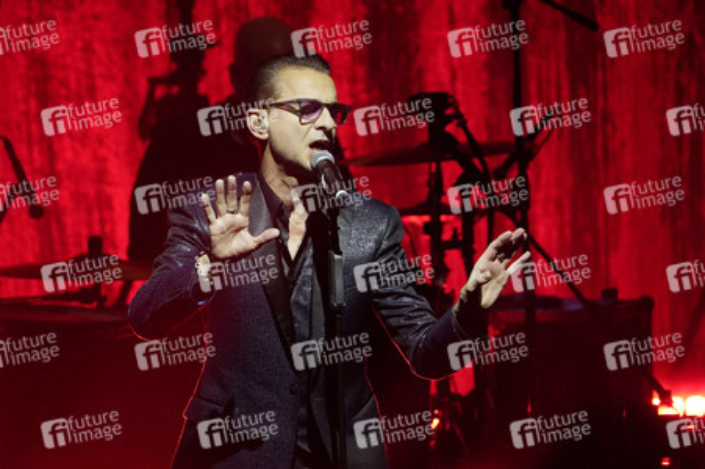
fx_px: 9354
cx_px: 352
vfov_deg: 2.9
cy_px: 234
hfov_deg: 4.3
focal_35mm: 478
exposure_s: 1/320
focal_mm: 478
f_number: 6.3
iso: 4000
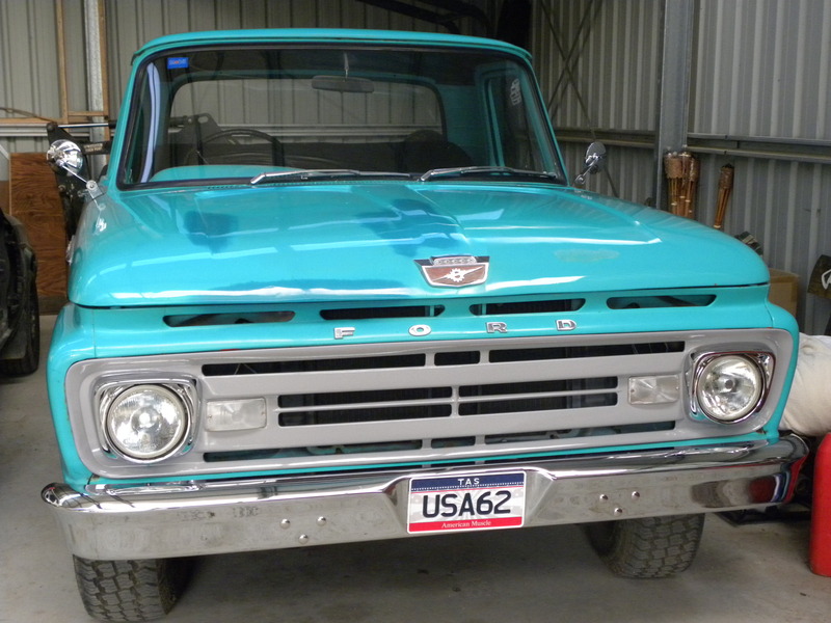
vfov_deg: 28.0
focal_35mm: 52
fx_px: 1248
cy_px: 312
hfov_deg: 36.8
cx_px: 416
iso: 400
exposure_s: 1/60.2
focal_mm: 9.2
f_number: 3.5
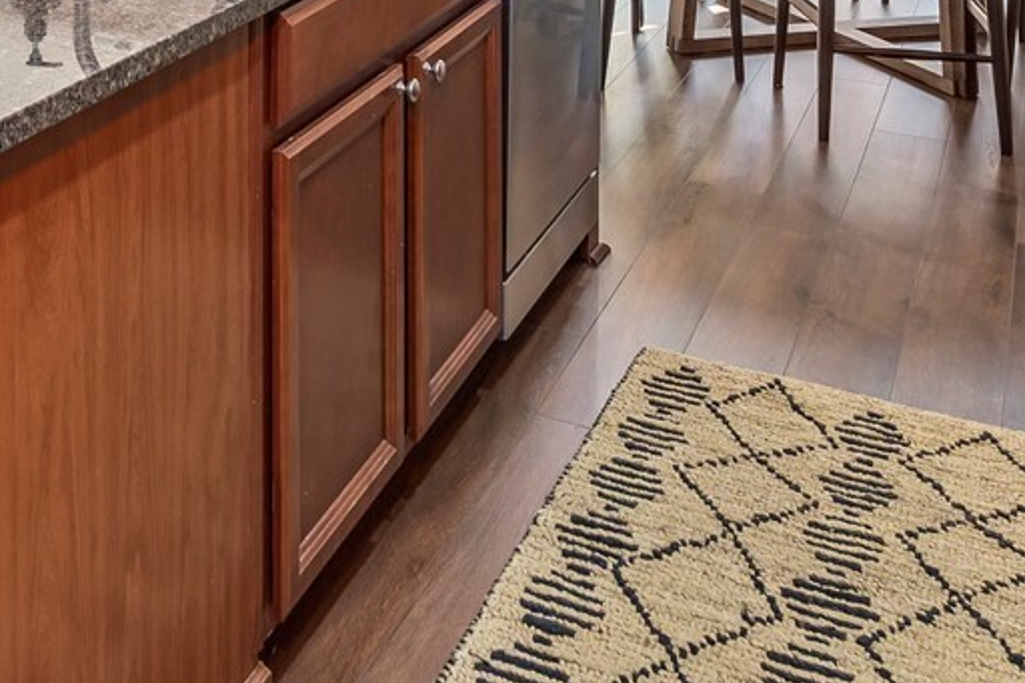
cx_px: 123
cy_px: -366
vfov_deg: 21.2
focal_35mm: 53
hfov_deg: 35.5
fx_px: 1508
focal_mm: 16
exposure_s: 1/2
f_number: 9
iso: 320
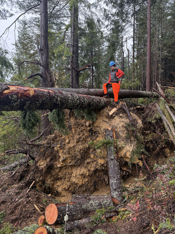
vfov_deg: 71.6
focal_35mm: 24
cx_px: 88
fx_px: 162
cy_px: 117
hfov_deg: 56.8
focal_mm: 6.76
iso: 160
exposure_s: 1/243
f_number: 1.78
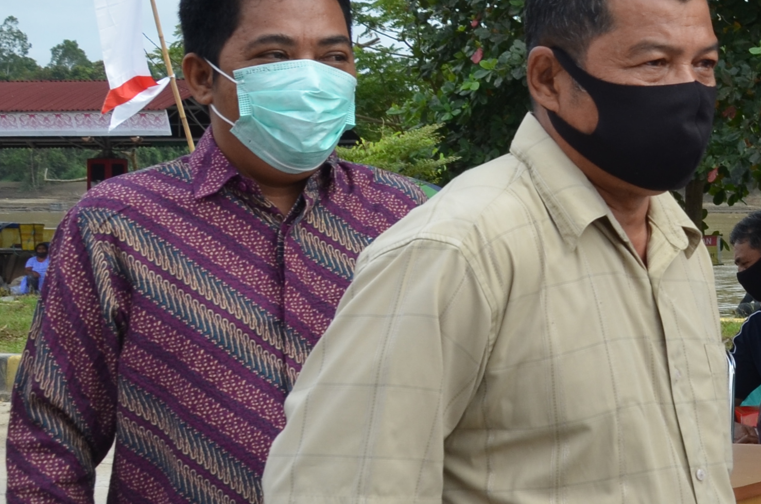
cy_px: 180
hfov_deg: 16.7
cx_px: 1182
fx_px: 2321
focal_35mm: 110
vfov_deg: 12.4
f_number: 7.1
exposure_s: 1/200
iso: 200
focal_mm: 22
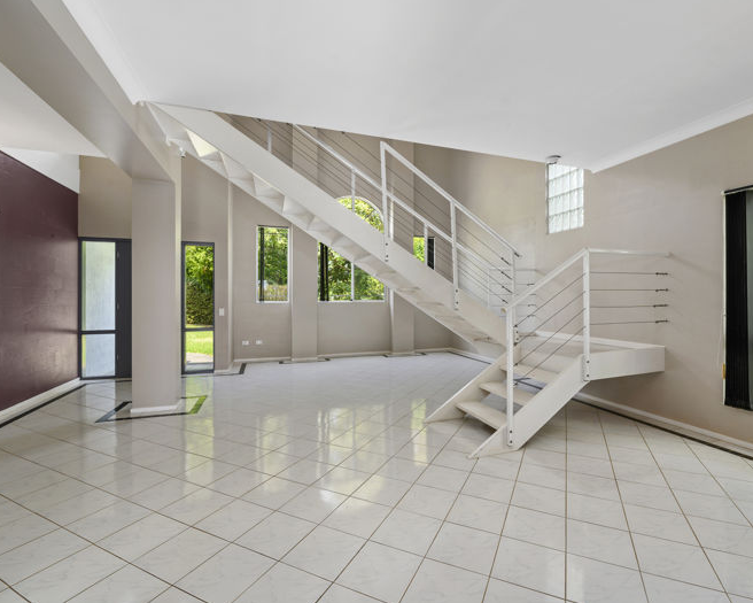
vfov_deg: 80.4
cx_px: 398
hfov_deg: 93.0
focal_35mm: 16
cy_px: 300
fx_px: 357
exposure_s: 1/10
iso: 160
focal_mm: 14
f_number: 7.1
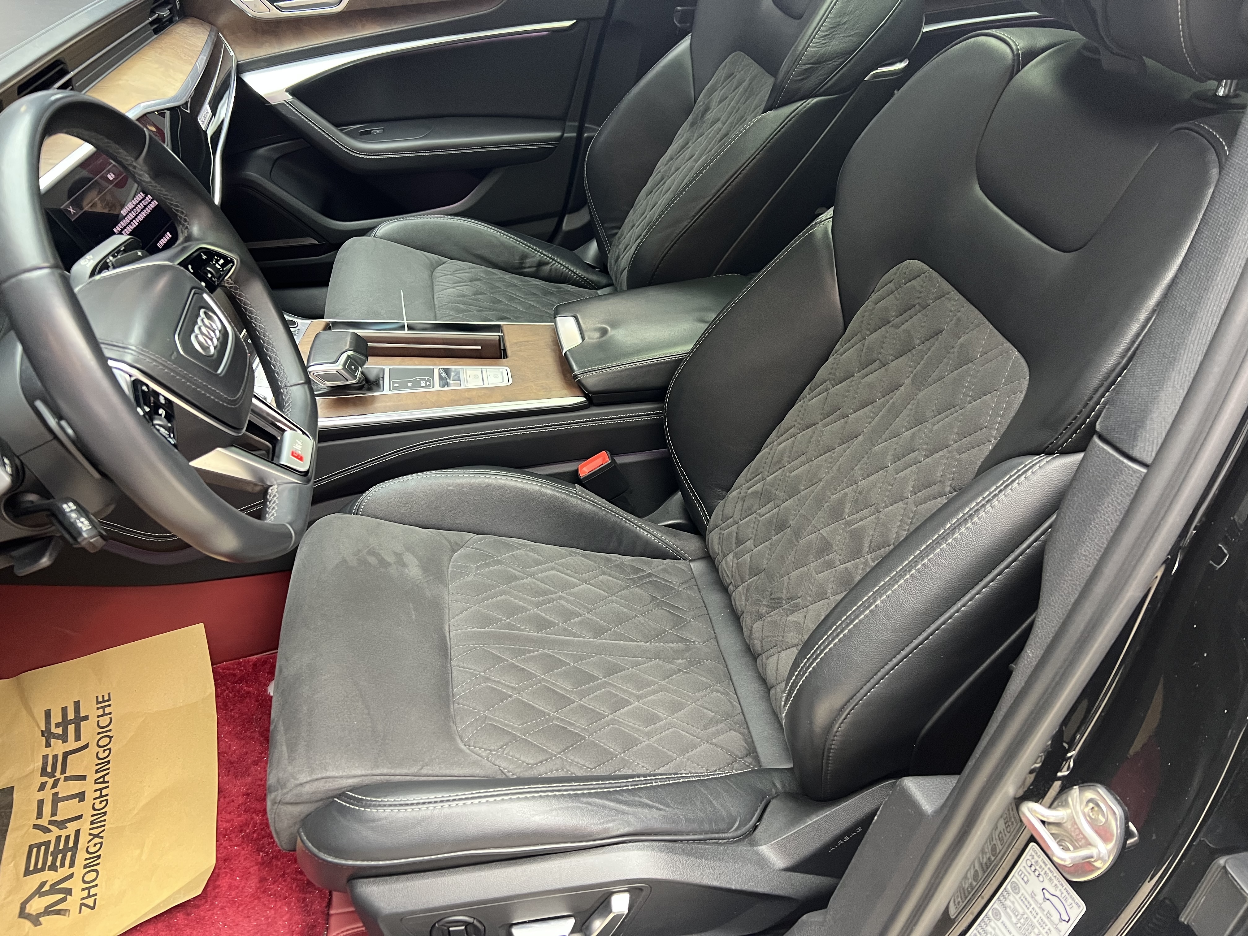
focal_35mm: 26
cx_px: 624
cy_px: 468
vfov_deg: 53.1
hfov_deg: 67.3
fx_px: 937
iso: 250
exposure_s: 1/50
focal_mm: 5.7
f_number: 1.5
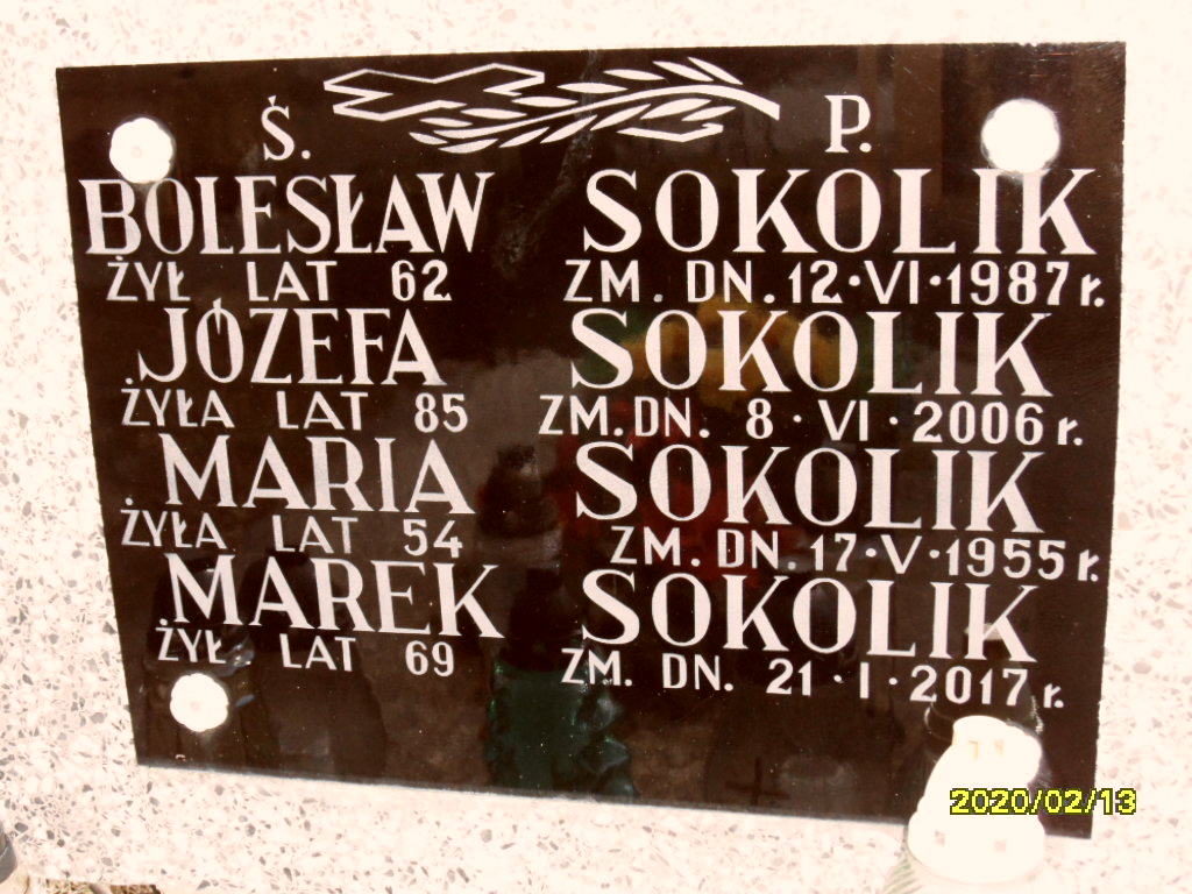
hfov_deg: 38.2
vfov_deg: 29.1
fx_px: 1722
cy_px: 447
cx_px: 596
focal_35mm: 50
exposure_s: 1/45
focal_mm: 8.2
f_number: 3.8
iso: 320
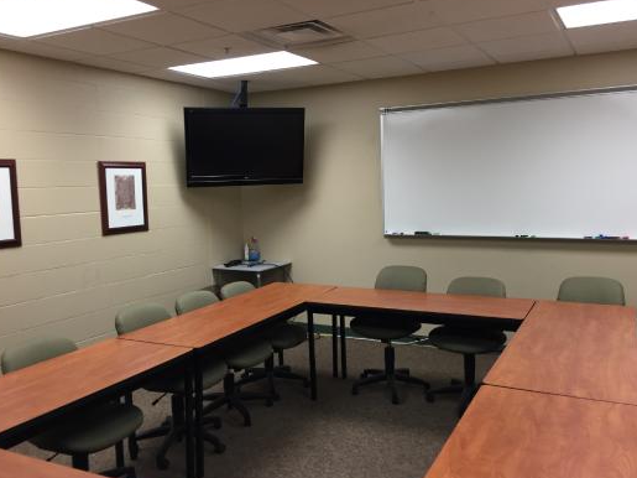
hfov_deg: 58.4
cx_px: 327
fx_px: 570
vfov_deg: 45.4
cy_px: 237
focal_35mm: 31
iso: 100
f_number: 2.2
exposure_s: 1/30
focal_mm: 4.15
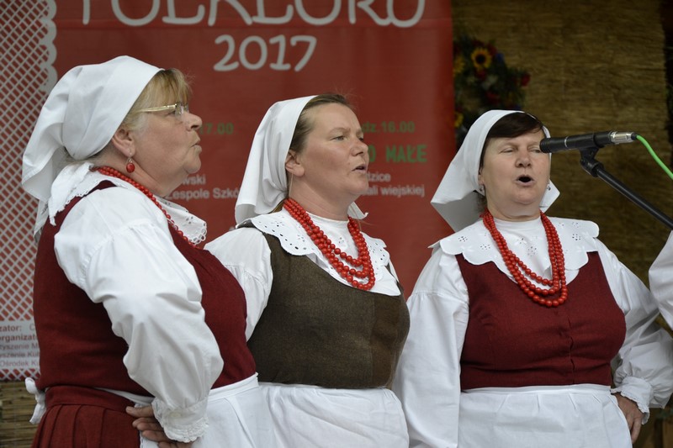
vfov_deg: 13.0
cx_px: 336
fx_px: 1962
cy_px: 224
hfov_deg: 19.5
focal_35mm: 105
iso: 250
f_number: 5.6
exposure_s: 1/125
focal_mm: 70
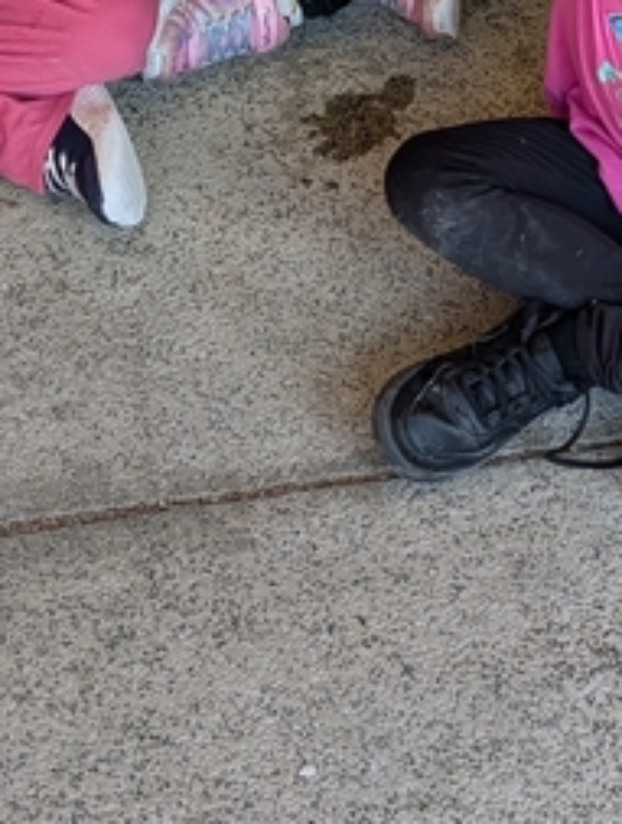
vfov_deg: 17.0
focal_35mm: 97
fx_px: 2314
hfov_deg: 15.3
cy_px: -619
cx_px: 340
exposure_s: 1/126
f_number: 1.68
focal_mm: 6.9
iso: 25
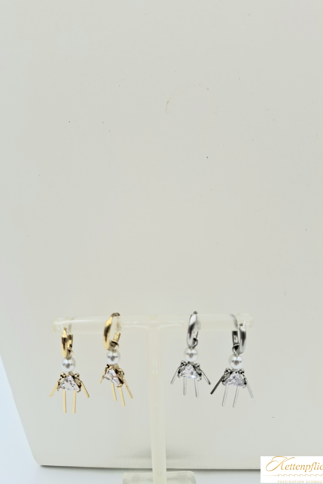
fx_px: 323
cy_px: 242
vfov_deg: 73.7
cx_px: 158
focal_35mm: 24
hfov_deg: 53.1
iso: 50
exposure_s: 1/238
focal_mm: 5.54
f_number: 1.8
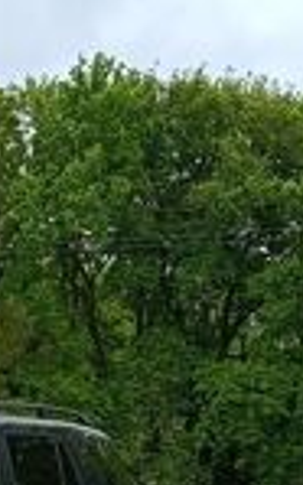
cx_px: -101
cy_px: 820
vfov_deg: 16.6
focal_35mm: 109
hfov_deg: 11.6
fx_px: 1442
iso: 50
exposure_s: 1/278
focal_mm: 5.24
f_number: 1.7
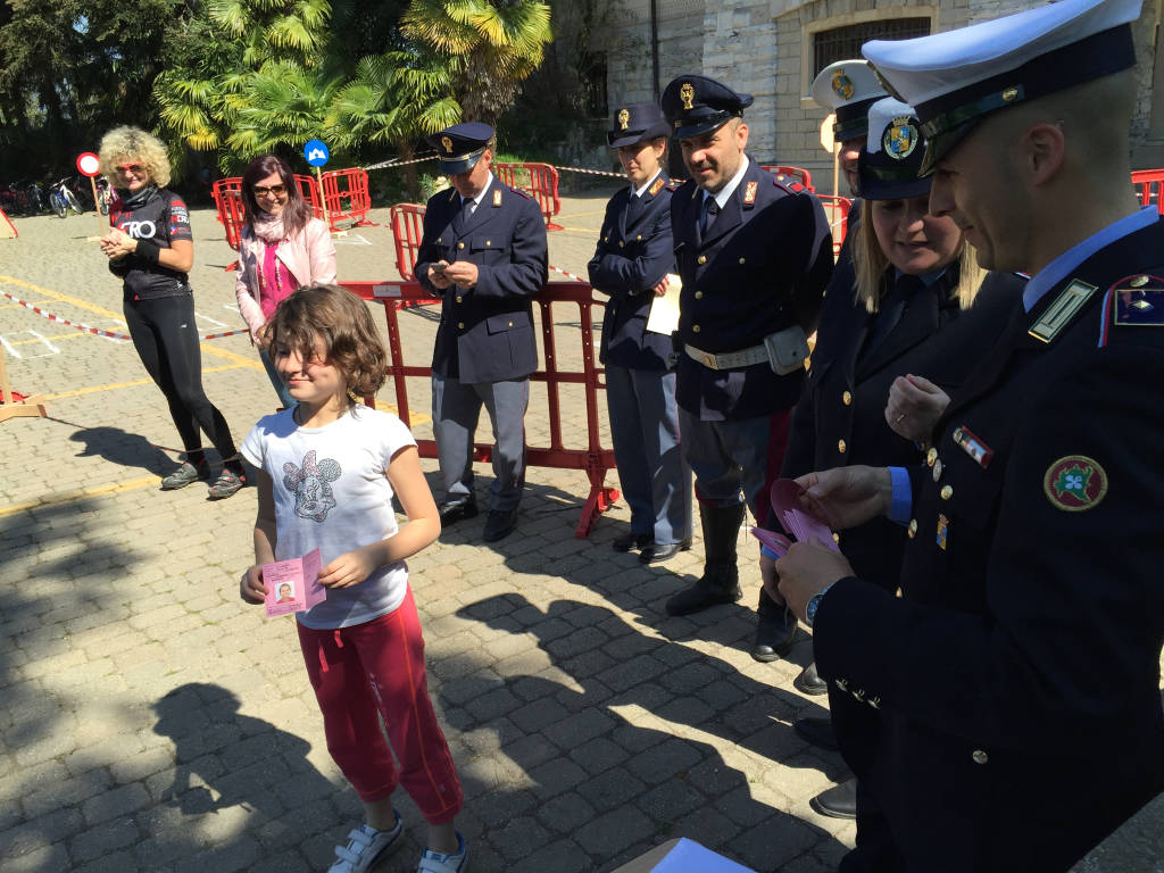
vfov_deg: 48.2
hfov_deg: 61.7
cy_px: 436
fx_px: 975
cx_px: 582
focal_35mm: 29
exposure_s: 1/1199
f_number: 2.2
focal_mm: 4.15
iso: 32
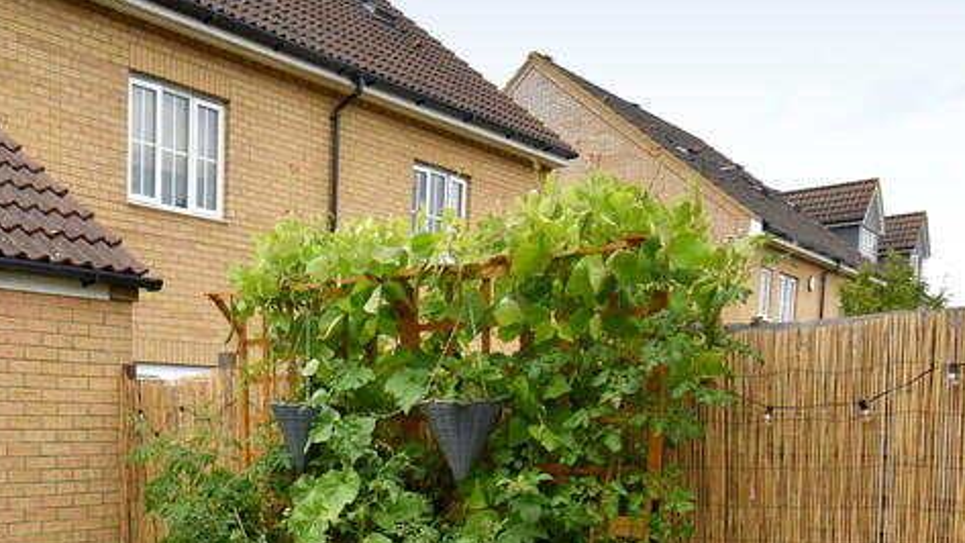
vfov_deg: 32.2
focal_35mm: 34
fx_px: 870
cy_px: 532
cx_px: 112
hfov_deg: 51.8
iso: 140
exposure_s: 1/250
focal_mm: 10
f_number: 8
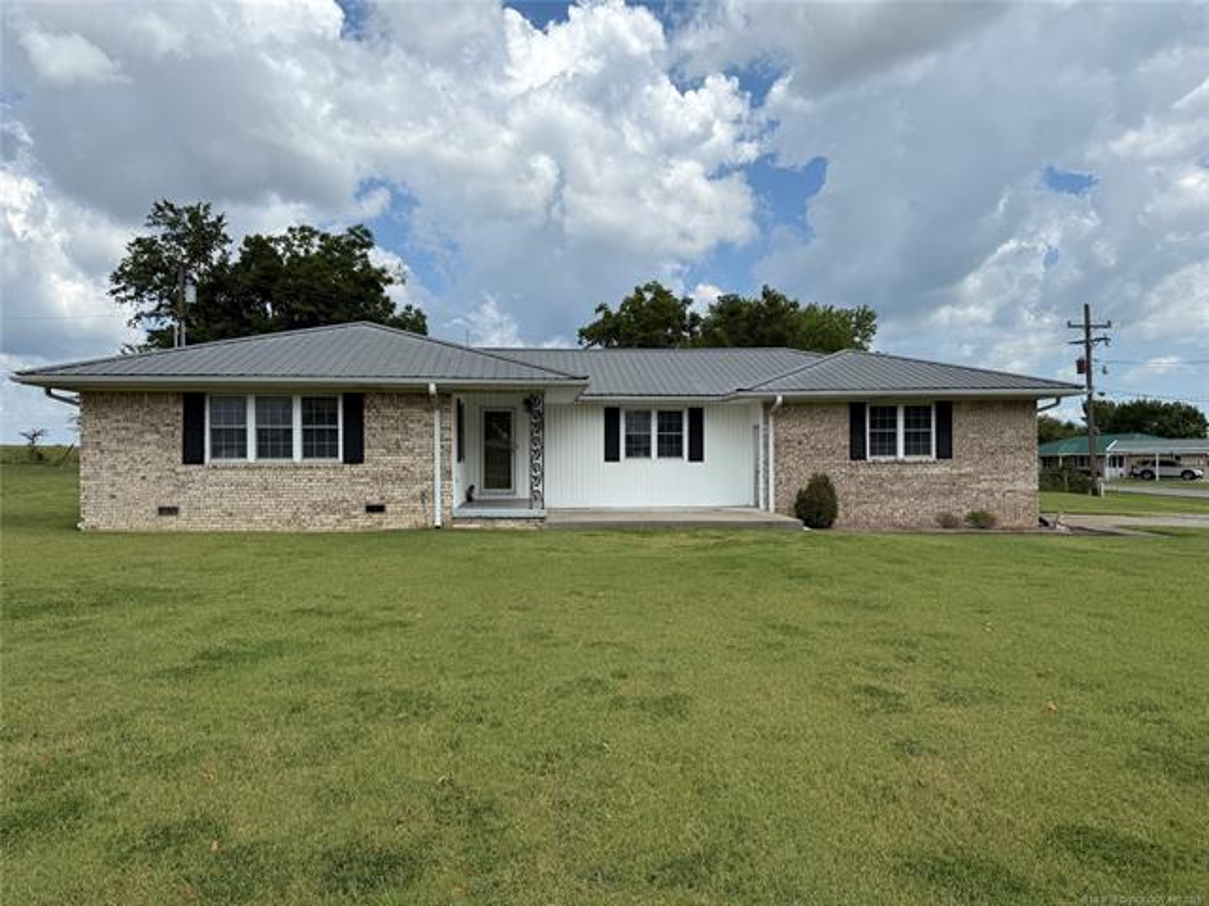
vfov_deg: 56.8
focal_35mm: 24
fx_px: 838
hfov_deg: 71.6
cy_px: 453
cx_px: 604
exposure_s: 1/6173
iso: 80
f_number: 1.78
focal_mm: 6.76
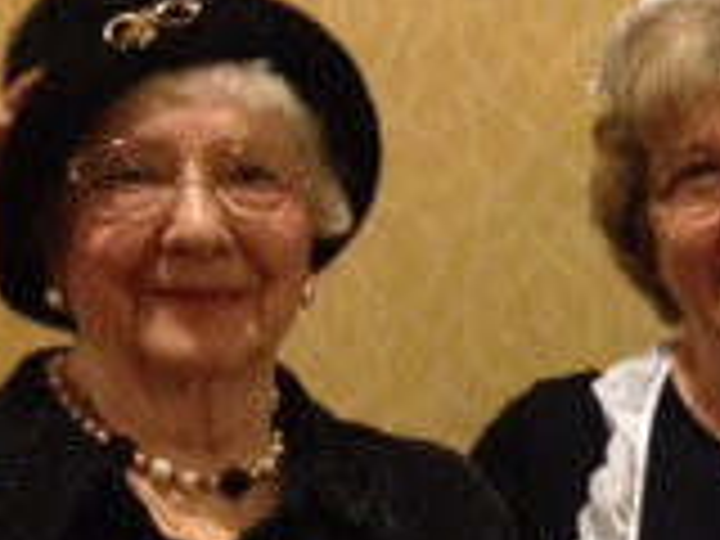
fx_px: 2912
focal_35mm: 140
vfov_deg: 10.4
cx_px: 1184
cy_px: 706
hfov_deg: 13.1
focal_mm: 4.28
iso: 320
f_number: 2.4
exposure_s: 1/20
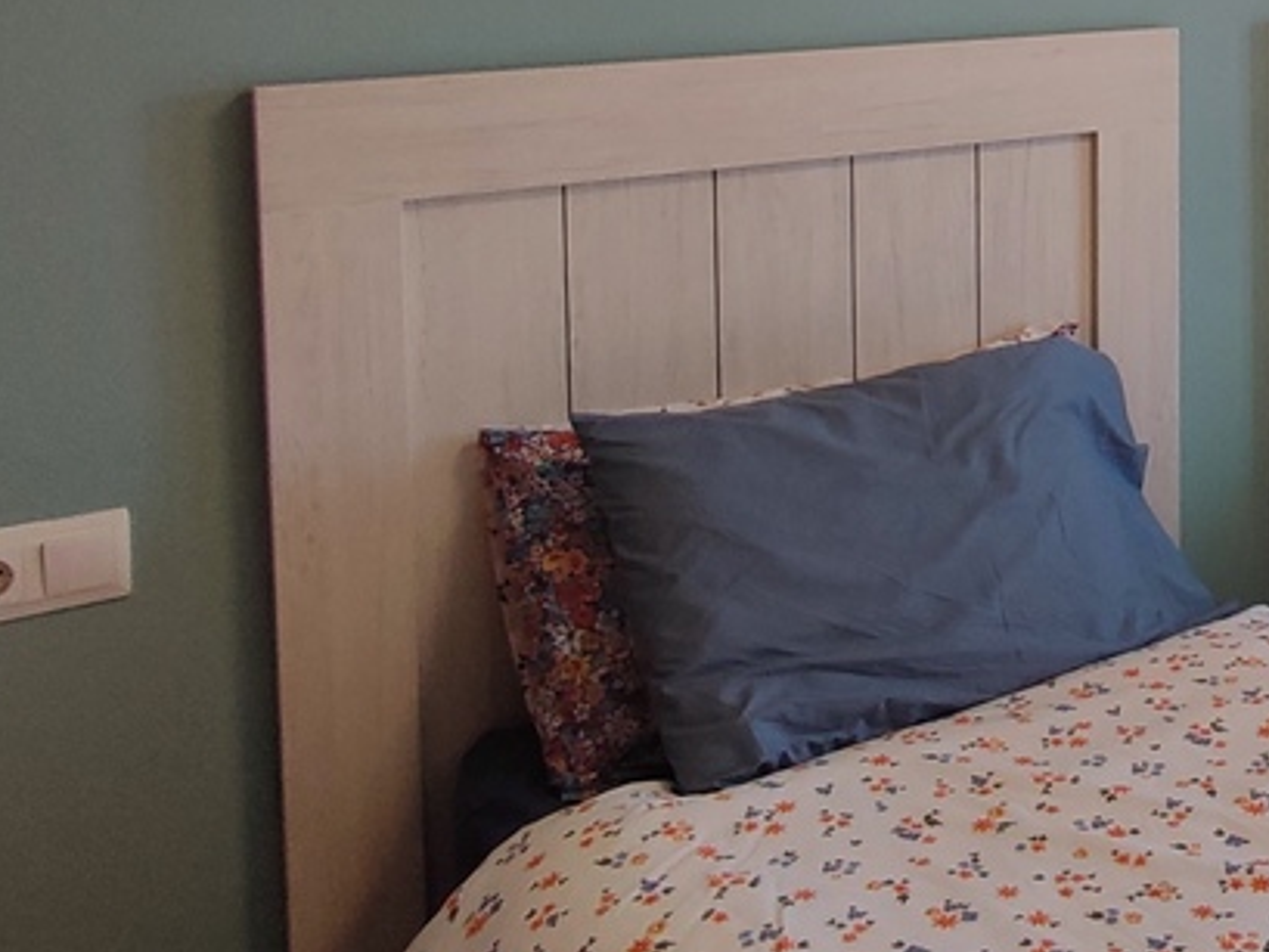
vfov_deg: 27.5
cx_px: 1297
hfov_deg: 34.4
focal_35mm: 50
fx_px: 1834
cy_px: 12
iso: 50
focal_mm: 1.65
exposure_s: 1/126
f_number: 2.2
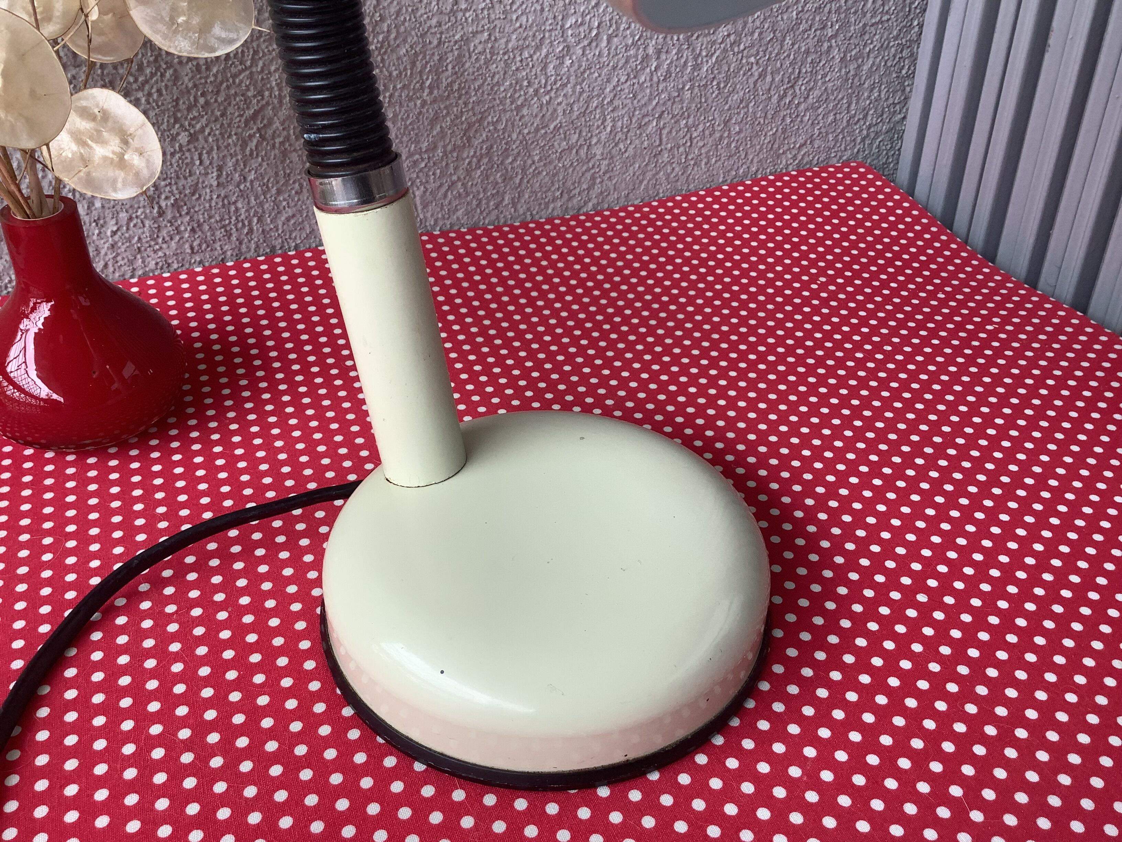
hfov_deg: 58.4
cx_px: 561
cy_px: 421
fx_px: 1005
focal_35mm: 31
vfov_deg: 45.4
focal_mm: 3.3
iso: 25
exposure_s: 1/212
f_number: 2.4
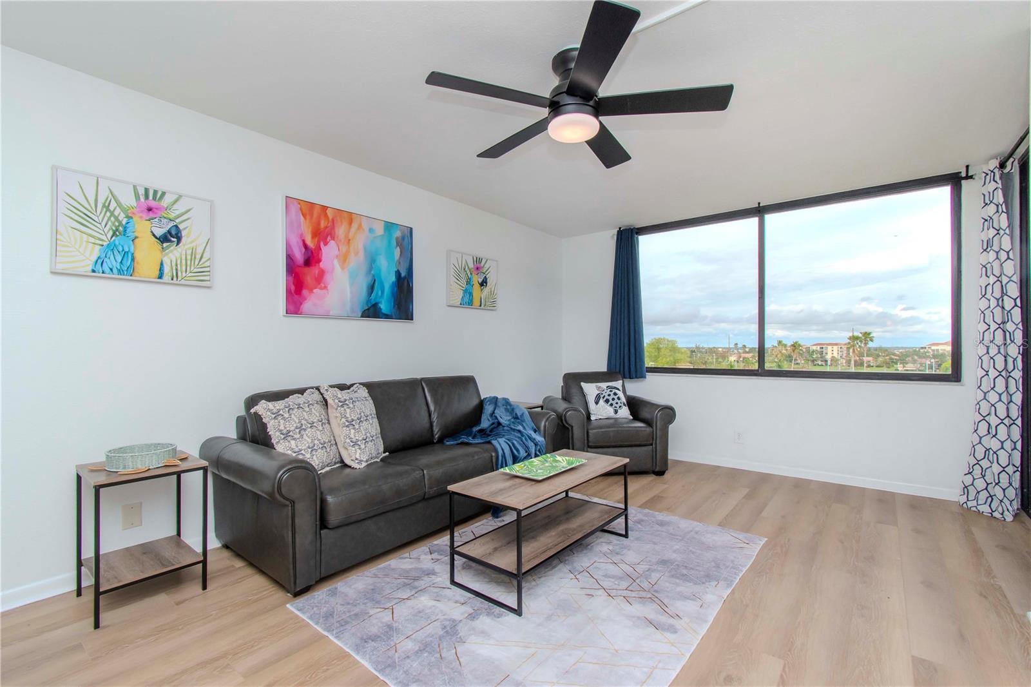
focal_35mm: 15
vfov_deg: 77.3
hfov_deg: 100.4
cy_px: 344
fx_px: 429
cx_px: 516
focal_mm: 10
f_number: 10
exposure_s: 1/200
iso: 500
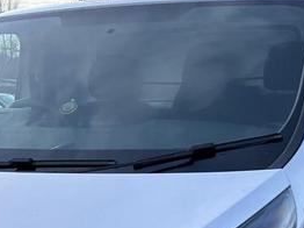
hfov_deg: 22.0
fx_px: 781
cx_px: 124
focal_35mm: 89
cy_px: 264
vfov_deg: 16.0
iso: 250
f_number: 1.6
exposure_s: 1/60
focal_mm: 5.96
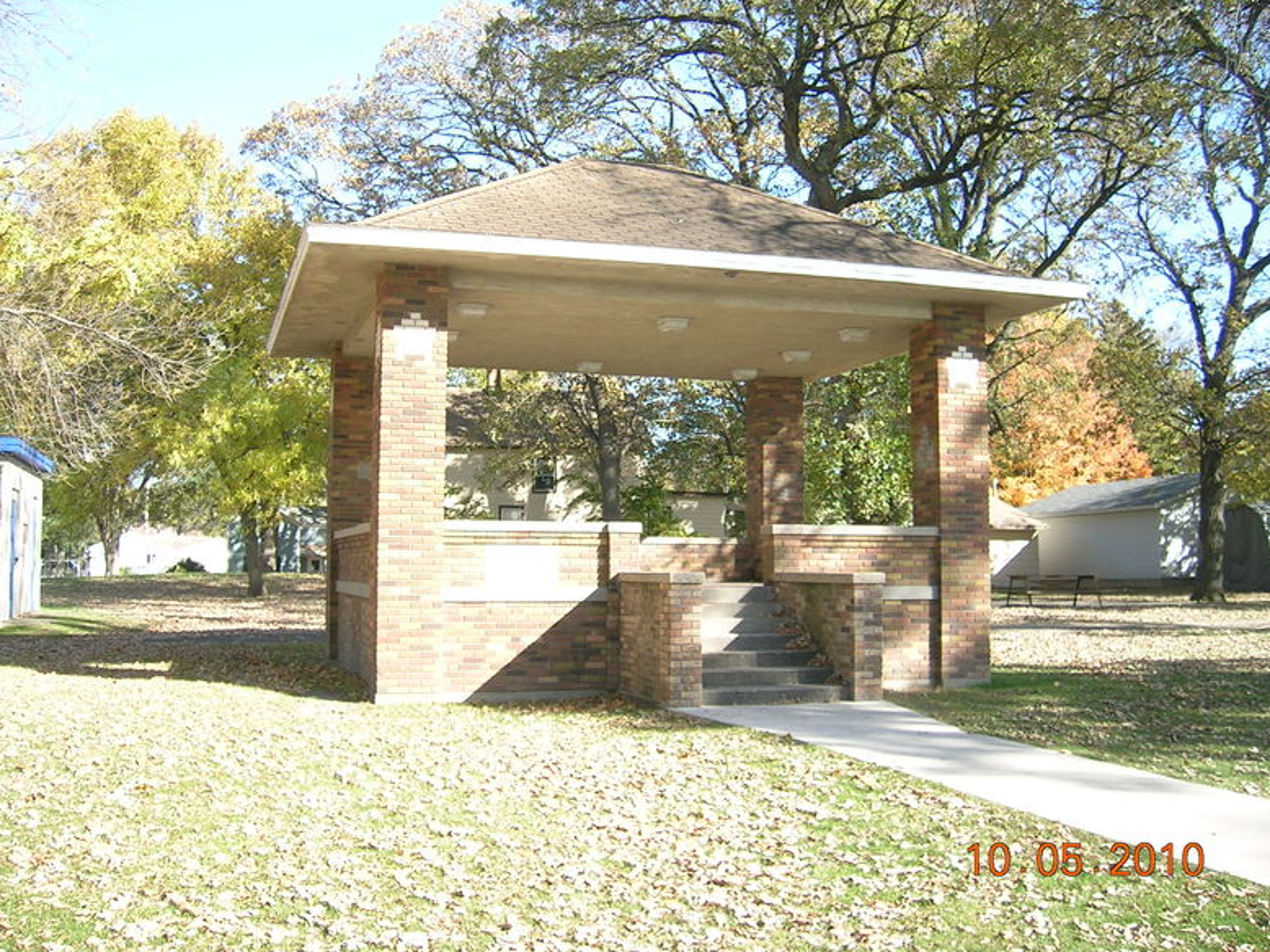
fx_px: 1320
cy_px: 472
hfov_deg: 51.4
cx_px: 642
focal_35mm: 36
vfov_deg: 39.6
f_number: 2.8
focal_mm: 5.4
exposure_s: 1/201
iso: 50
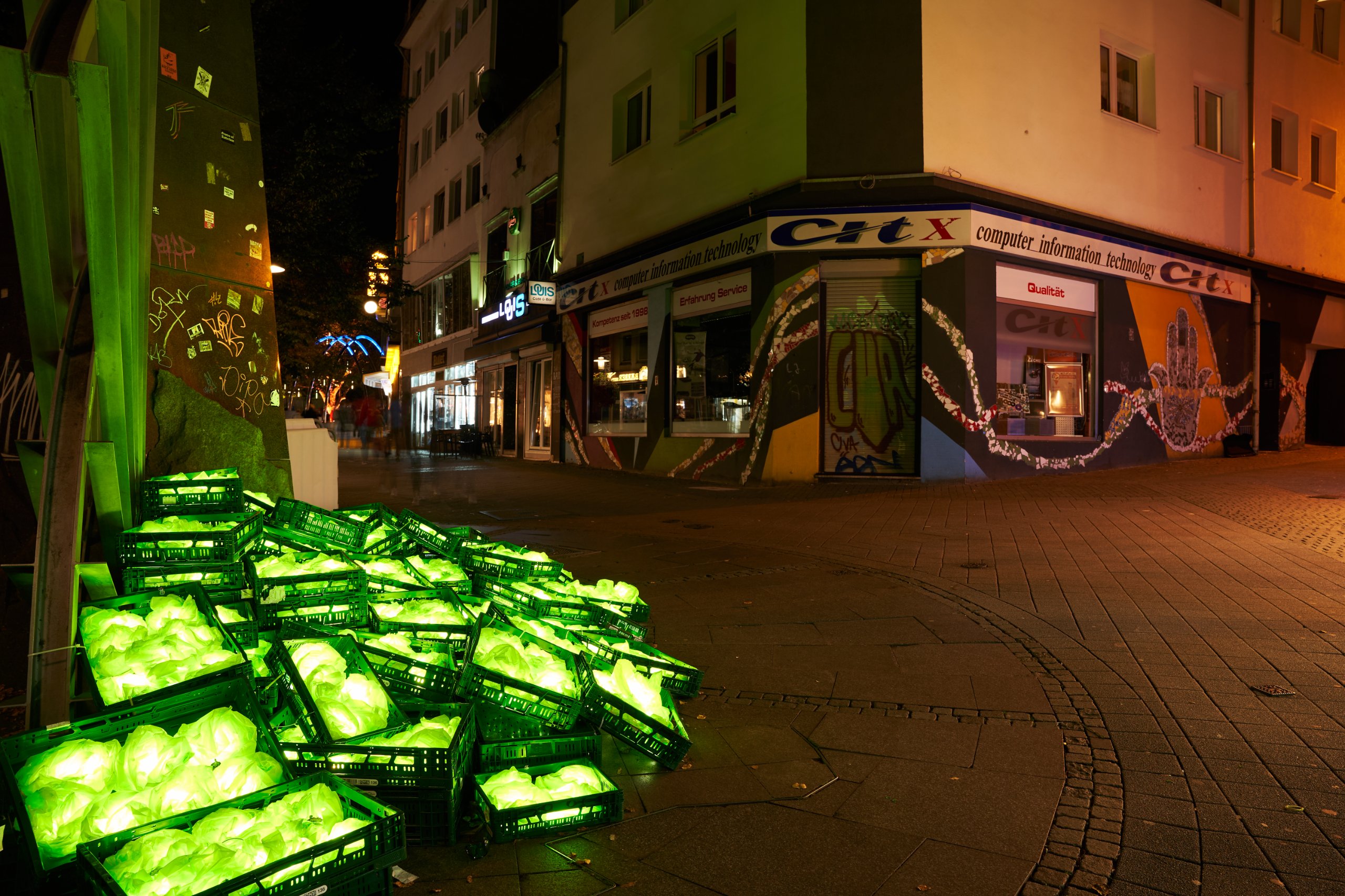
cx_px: 672
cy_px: 448
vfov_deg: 53.1
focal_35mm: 24
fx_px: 896
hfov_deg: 73.8
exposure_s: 2.5
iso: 100
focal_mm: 24
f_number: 8
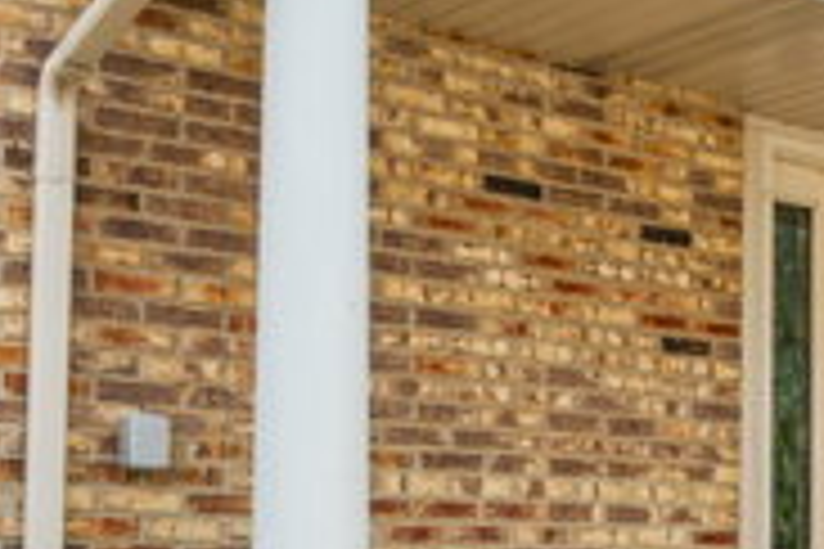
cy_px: 371
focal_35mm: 76
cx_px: 932
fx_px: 1739
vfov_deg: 17.9
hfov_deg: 24.6
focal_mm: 29
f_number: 8
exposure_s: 1/400
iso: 200
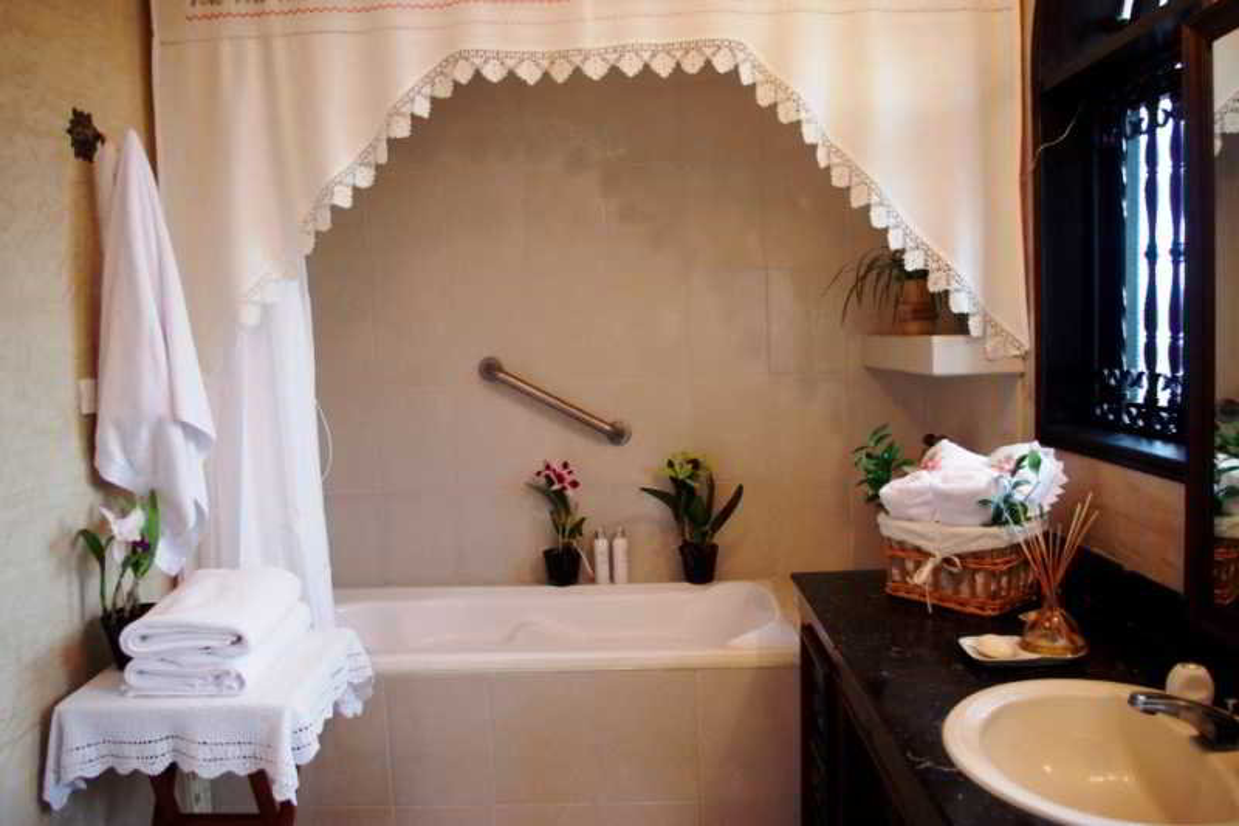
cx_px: 620
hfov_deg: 61.9
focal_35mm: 30
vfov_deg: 43.6
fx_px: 1032
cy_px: 413
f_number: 4
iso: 800
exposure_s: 1/125
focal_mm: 20
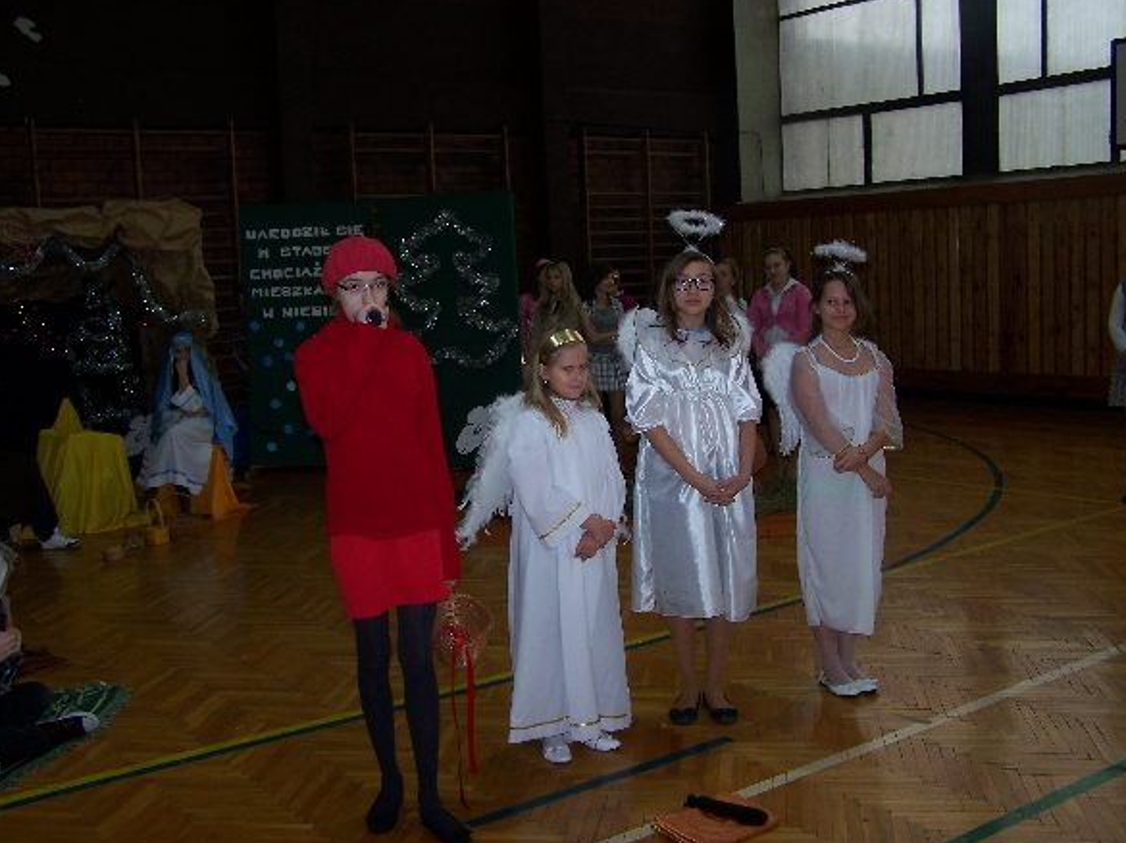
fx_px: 1268
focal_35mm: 39
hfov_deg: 47.9
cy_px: 423
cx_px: 570
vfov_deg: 36.8
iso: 80
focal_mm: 6.3
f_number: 2.8
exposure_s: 1/60
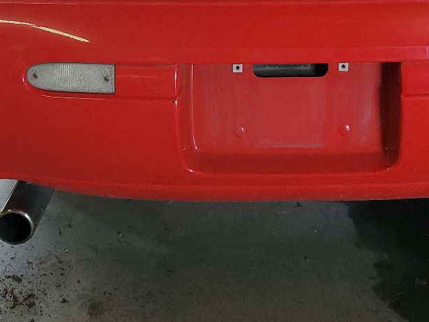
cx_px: 297
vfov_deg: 20.3
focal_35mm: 68
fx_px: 843
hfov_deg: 28.3
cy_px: -57
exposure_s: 1/120
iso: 92
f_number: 1.5
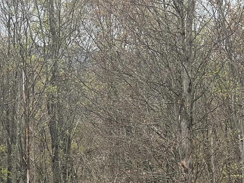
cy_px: 175
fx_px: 1523
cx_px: 105
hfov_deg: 9.2
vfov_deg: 6.9
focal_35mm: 216
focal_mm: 9
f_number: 2.8
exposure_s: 1/117
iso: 32
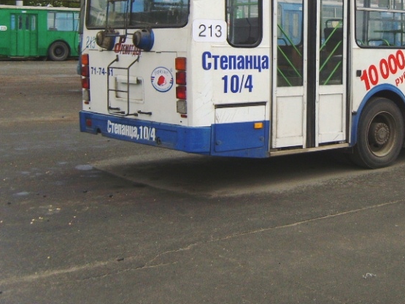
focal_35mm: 62
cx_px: 343
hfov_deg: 30.2
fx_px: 725
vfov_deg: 23.2
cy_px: 51
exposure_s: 1/350
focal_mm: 7.4
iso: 50
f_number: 2.8
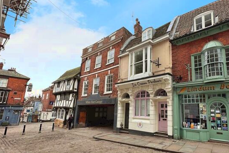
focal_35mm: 19
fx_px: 121
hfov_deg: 86.6
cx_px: 127
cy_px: 72
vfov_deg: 64.5
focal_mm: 2.22
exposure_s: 1/137
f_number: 2.2
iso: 40
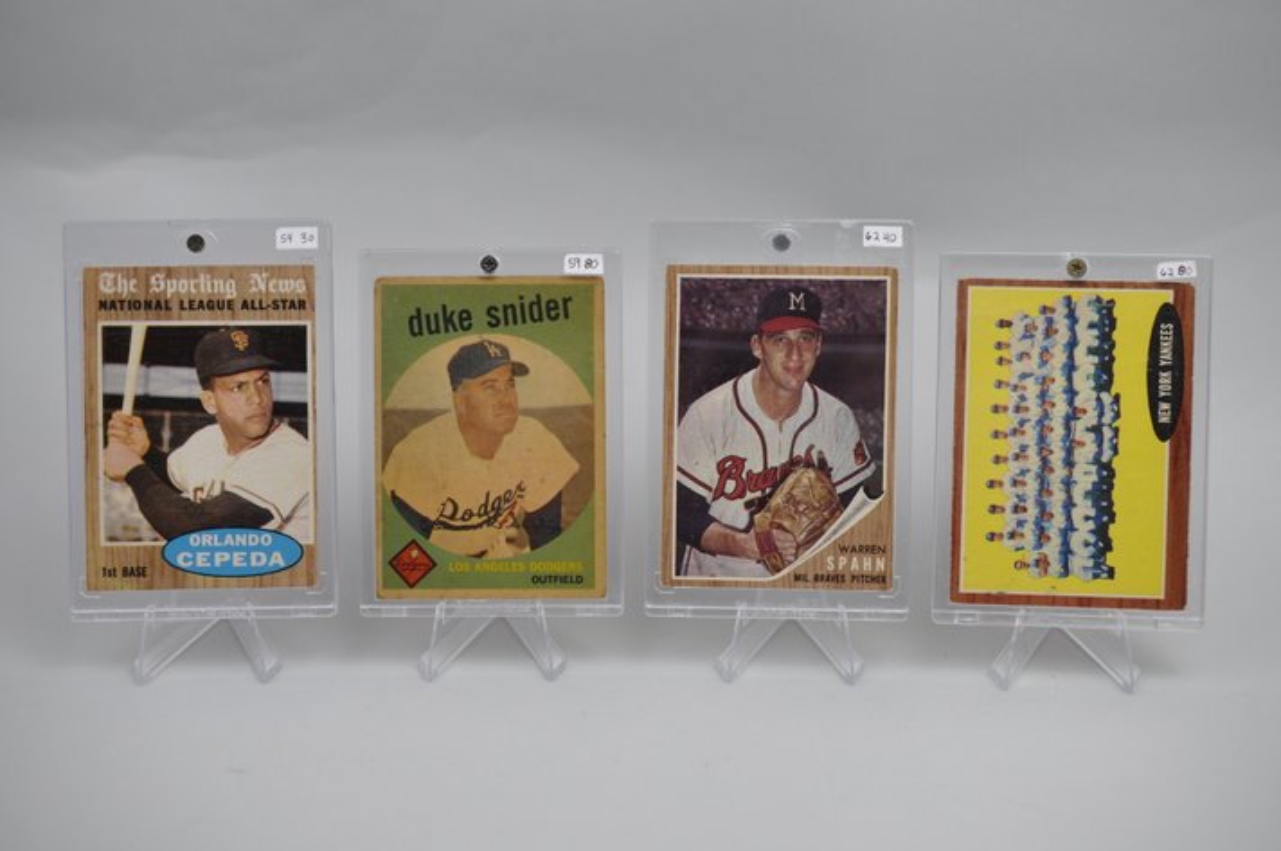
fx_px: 2133
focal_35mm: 60
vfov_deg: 22.6
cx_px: 640
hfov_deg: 33.4
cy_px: 426
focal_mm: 40
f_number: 4.5
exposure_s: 1/80
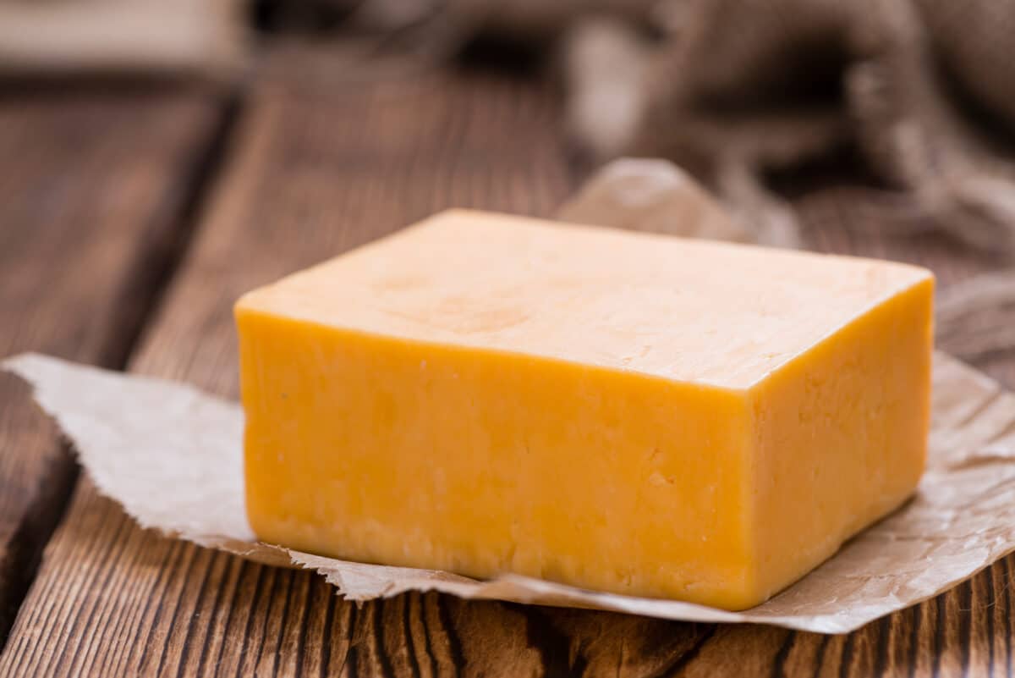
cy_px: 339
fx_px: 2961
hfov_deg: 19.4
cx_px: 508
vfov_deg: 13.1
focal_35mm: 105
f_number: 9
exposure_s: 1/250
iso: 50
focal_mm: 105
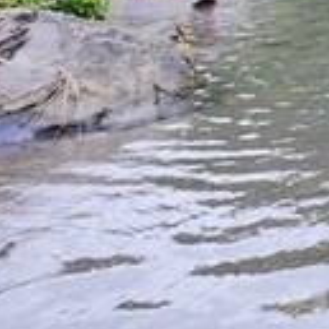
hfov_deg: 11.6
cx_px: 951
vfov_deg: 17.5
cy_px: -51
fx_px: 1022
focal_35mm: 95
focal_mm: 17
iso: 160
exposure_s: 1/50
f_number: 4
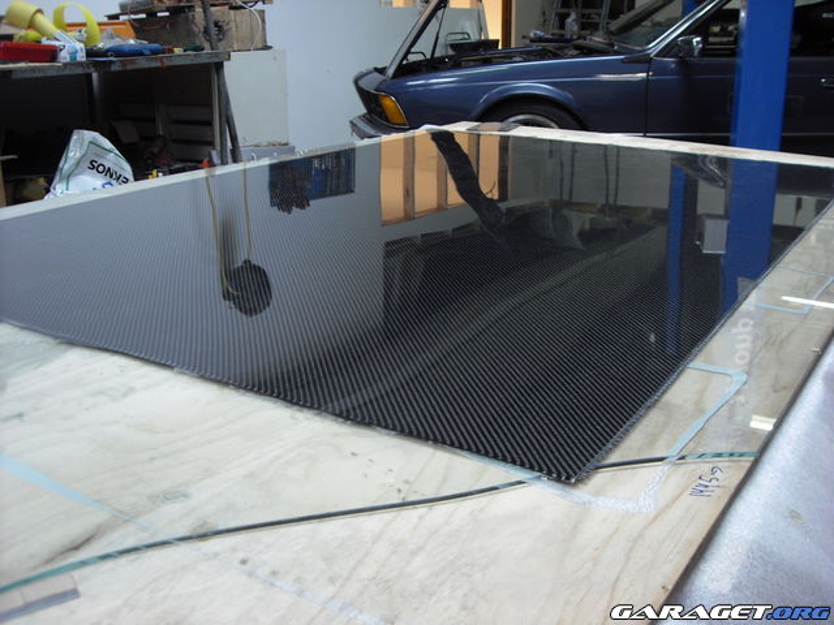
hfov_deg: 50.1
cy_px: 312
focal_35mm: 37
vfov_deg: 38.7
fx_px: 891
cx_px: 417
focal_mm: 6.2
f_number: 2.7
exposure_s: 1/15
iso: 100
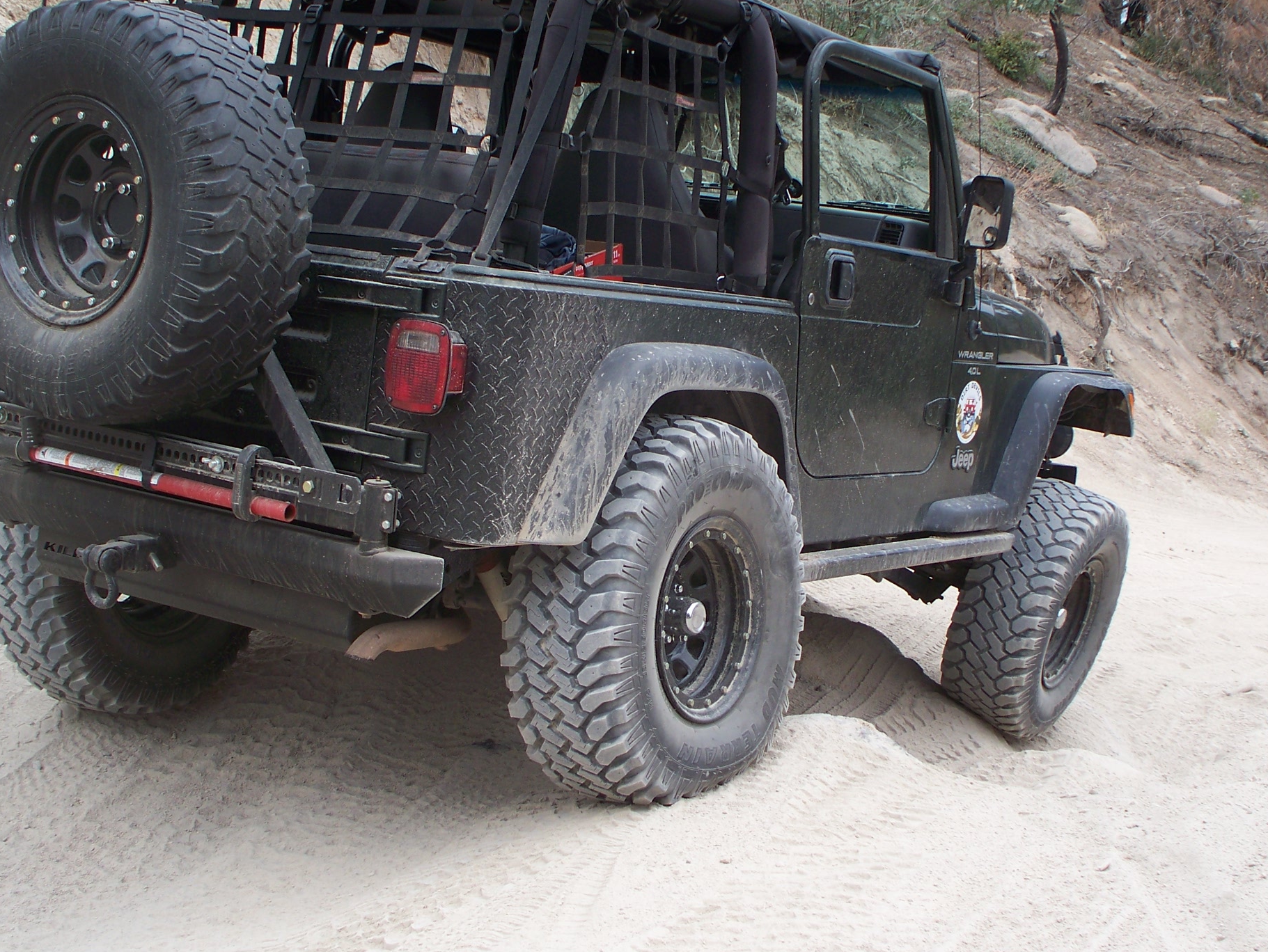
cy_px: 335
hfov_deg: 34.3
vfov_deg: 26.0
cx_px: 737
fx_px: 2053
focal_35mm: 56
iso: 64
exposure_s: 1/320
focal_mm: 7.54
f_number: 2.8
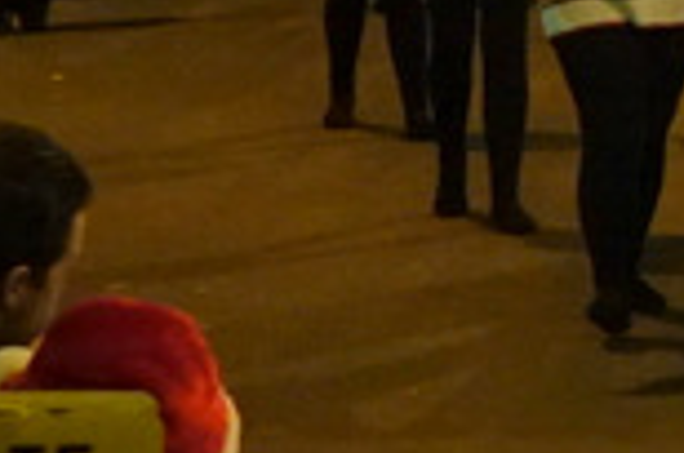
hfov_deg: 5.9
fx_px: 6333
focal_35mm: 334
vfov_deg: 4.1
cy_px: -222
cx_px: 1812
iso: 2000
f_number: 2.8
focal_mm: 21.05
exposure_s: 1/60
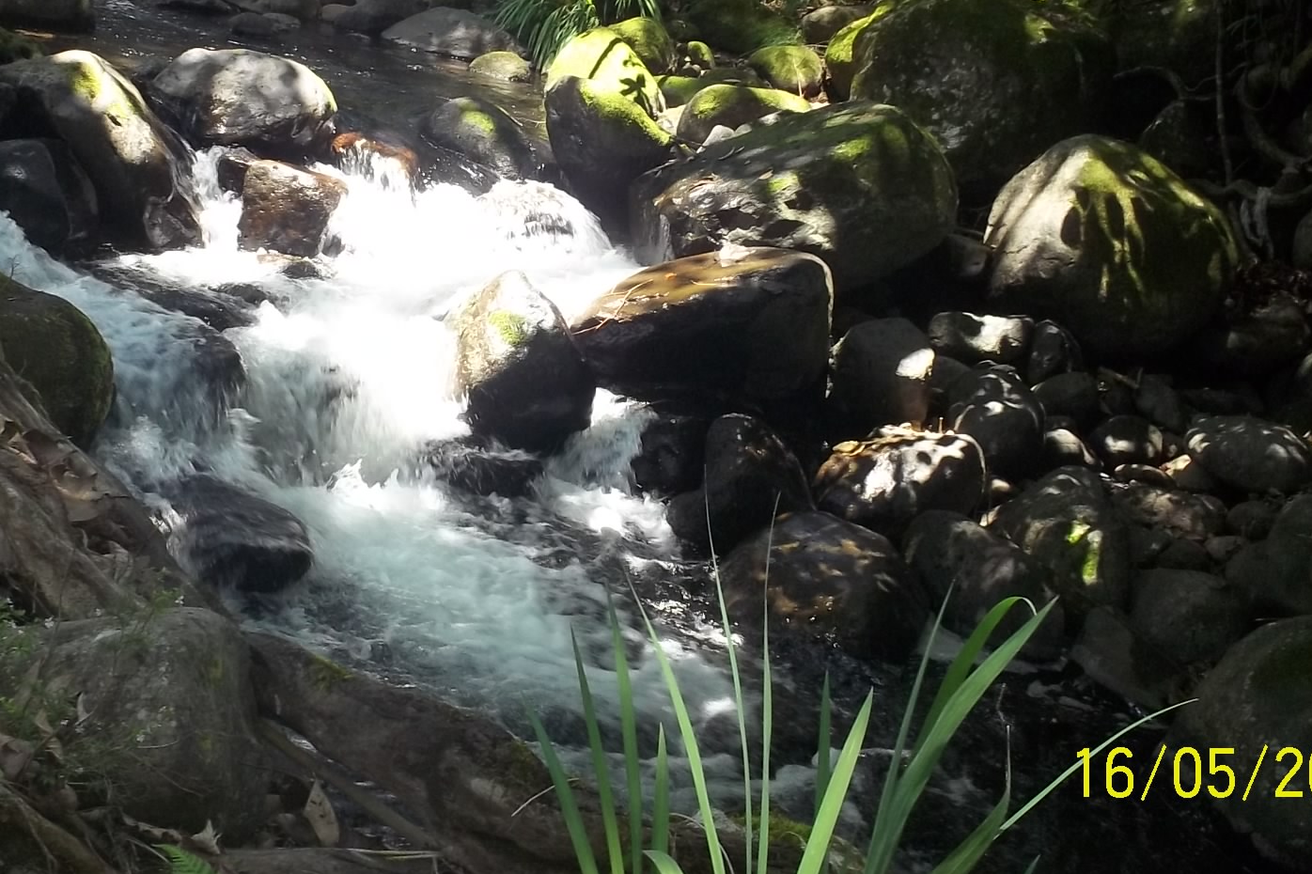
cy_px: 224
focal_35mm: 58
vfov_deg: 23.1
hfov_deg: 34.4
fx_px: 2113
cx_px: 541
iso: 160
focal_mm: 6.3
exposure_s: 1/60
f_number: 4.5
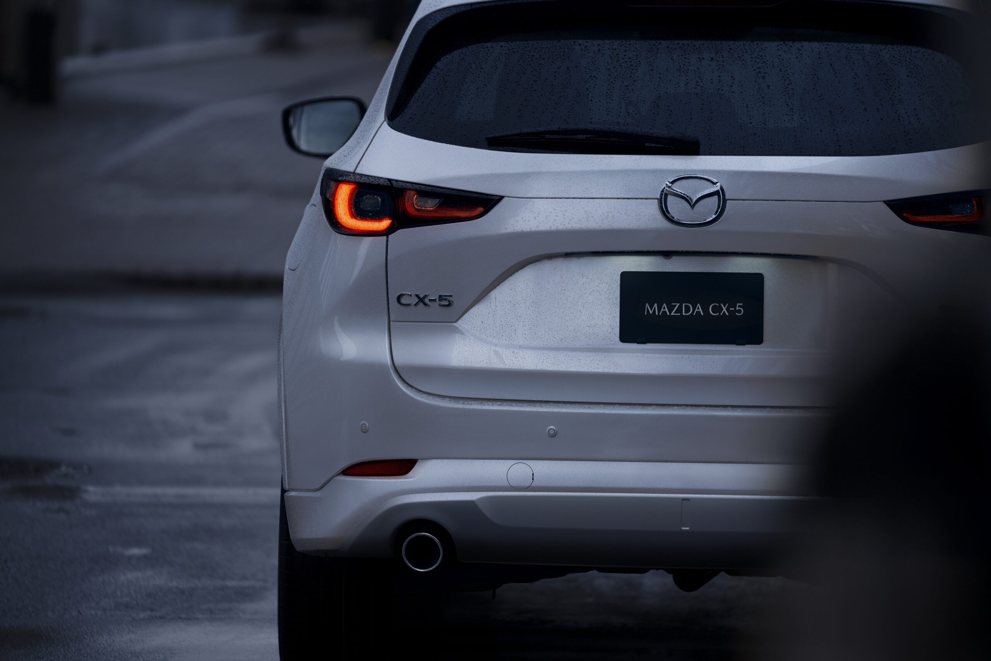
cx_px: 496
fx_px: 5451
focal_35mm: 198
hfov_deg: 10.4
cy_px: 330
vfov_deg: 6.9
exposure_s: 1/800
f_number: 2.8
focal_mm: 198
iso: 200
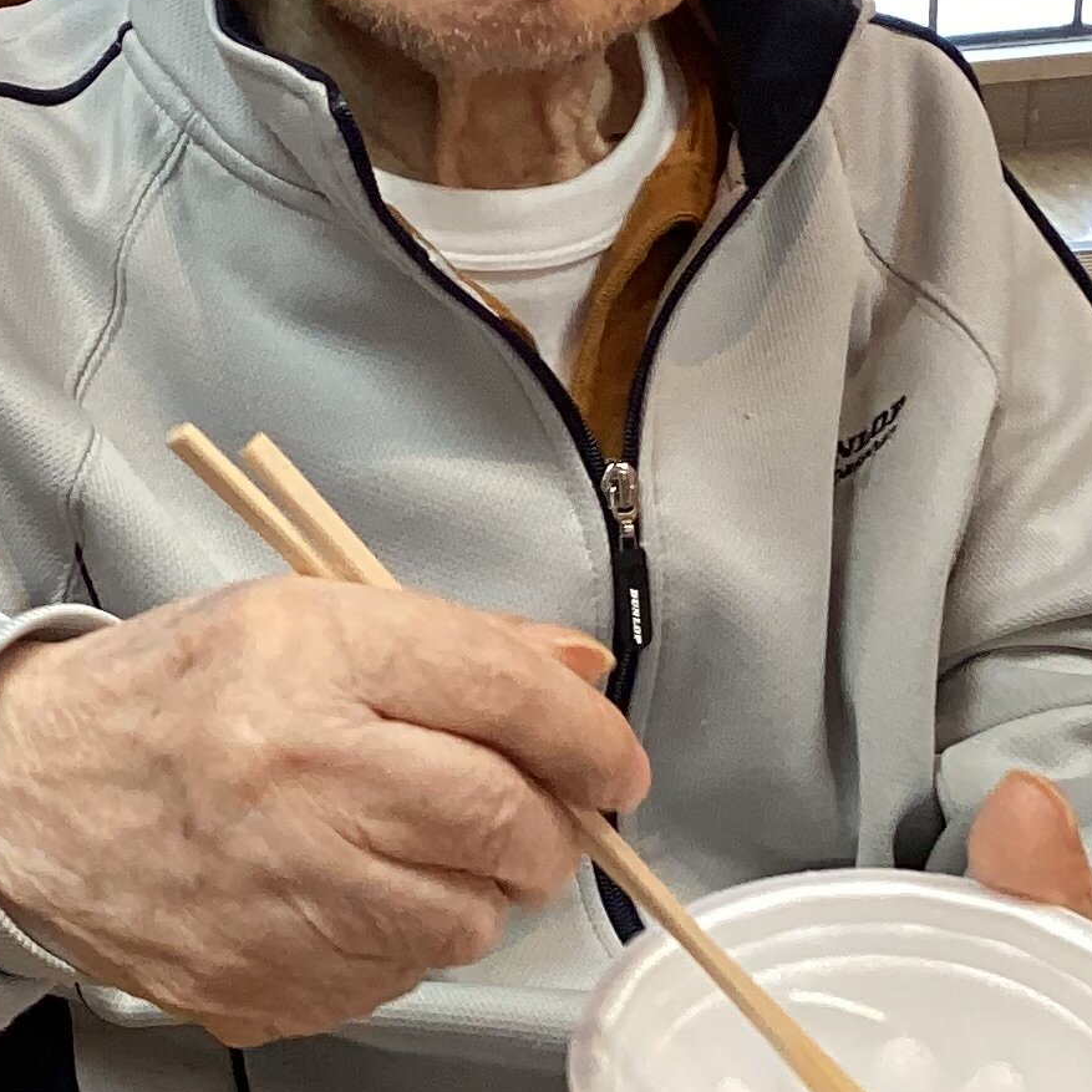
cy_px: 390
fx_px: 3640
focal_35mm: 102
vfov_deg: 17.0
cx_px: 223
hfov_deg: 16.9
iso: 125
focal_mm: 3.3
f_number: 2.4
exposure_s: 1/60
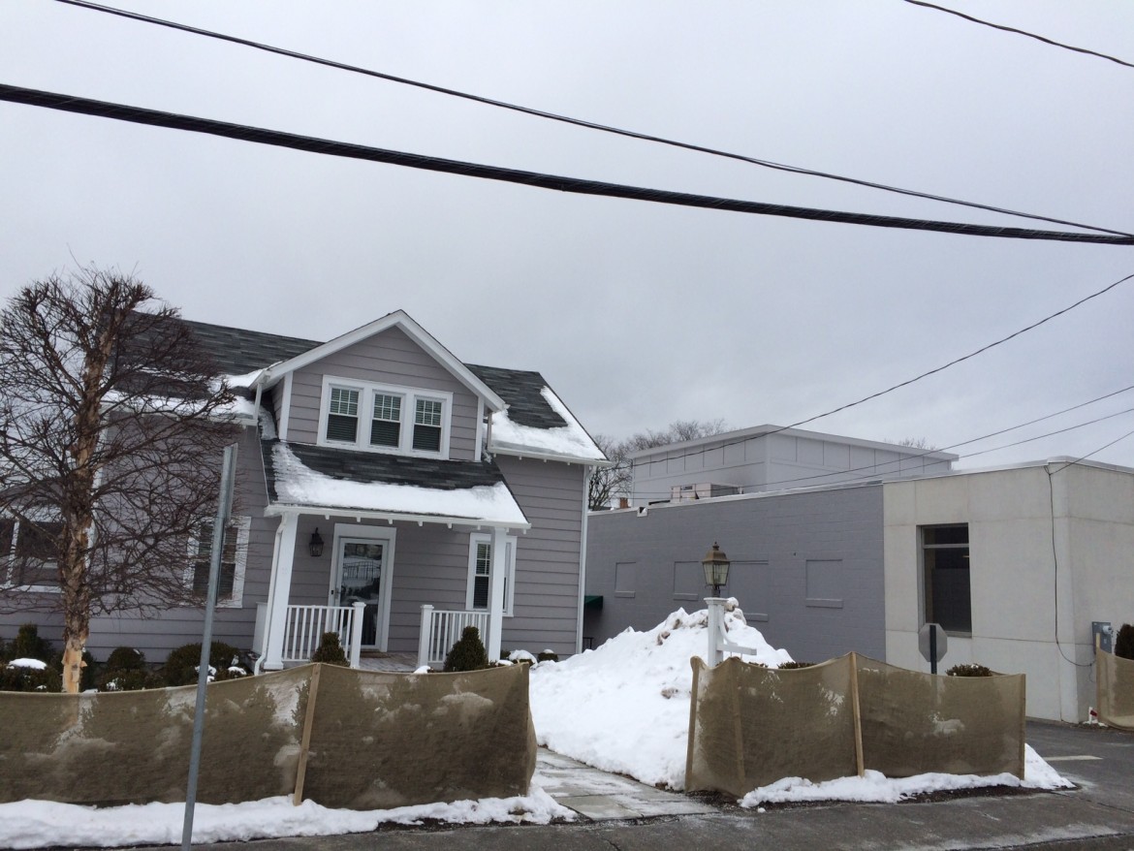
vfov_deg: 48.2
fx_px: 950
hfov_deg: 61.6
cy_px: 426
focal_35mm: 29
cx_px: 567
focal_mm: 4.15
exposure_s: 1/1786
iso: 32
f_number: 2.2
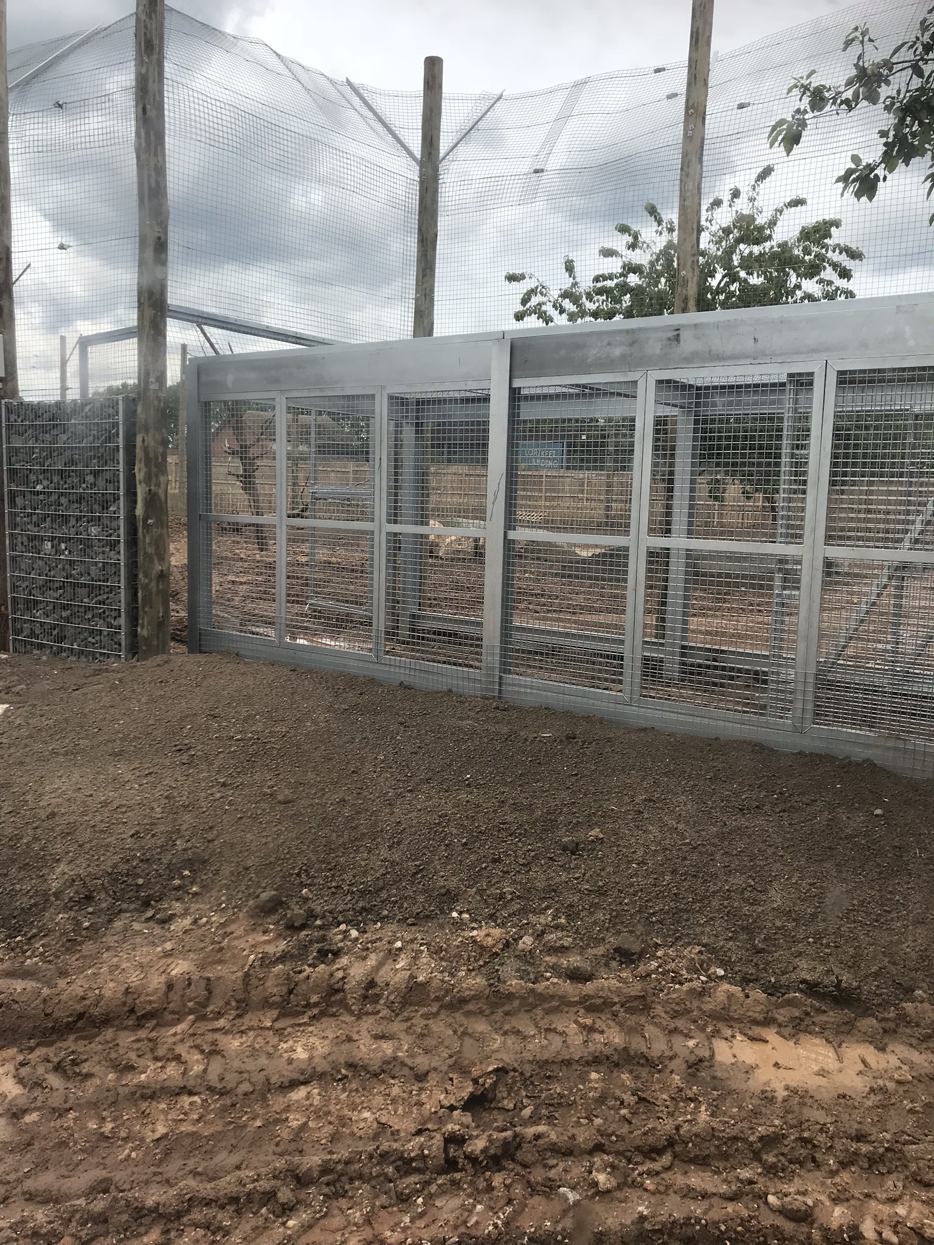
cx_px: 467
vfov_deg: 63.4
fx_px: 1007
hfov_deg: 49.7
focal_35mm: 28
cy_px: 622
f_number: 1.8
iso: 20
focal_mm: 3.99
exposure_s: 1/1773
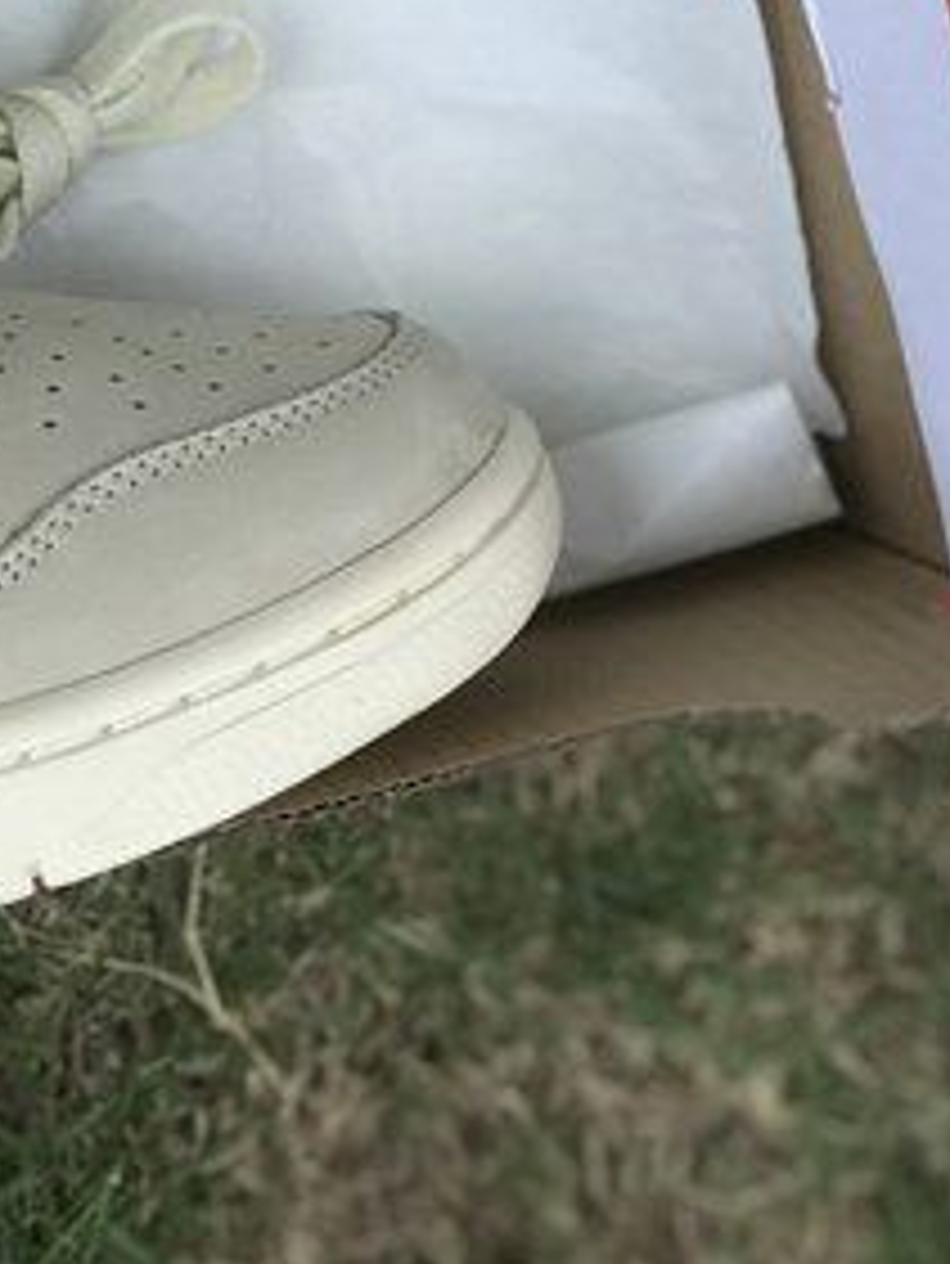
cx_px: -675
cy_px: 38
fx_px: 5485
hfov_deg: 9.5
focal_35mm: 150
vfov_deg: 13.0
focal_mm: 6.6
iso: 20
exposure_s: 1/394
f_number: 2.8
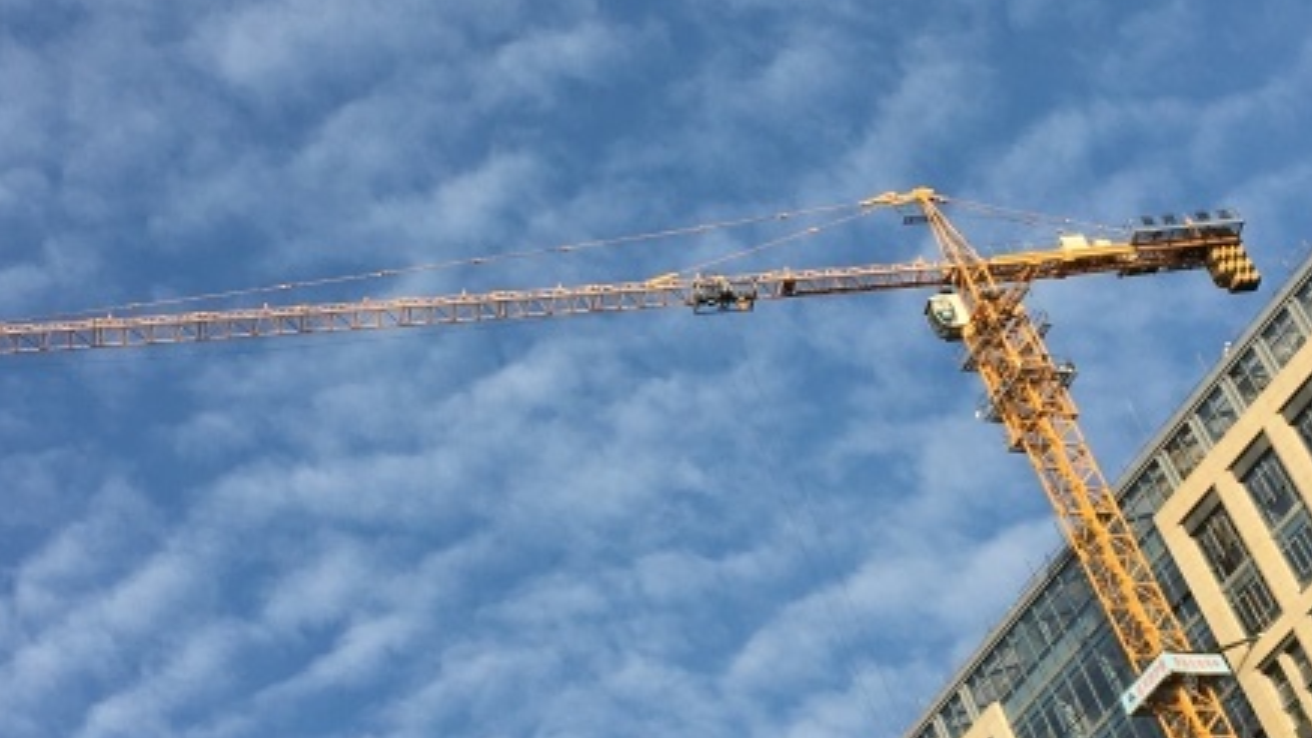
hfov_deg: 28.5
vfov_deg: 16.3
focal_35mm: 74
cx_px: 760
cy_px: 336
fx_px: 2575
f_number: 2.2
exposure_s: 1/1748
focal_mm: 4.15
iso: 25
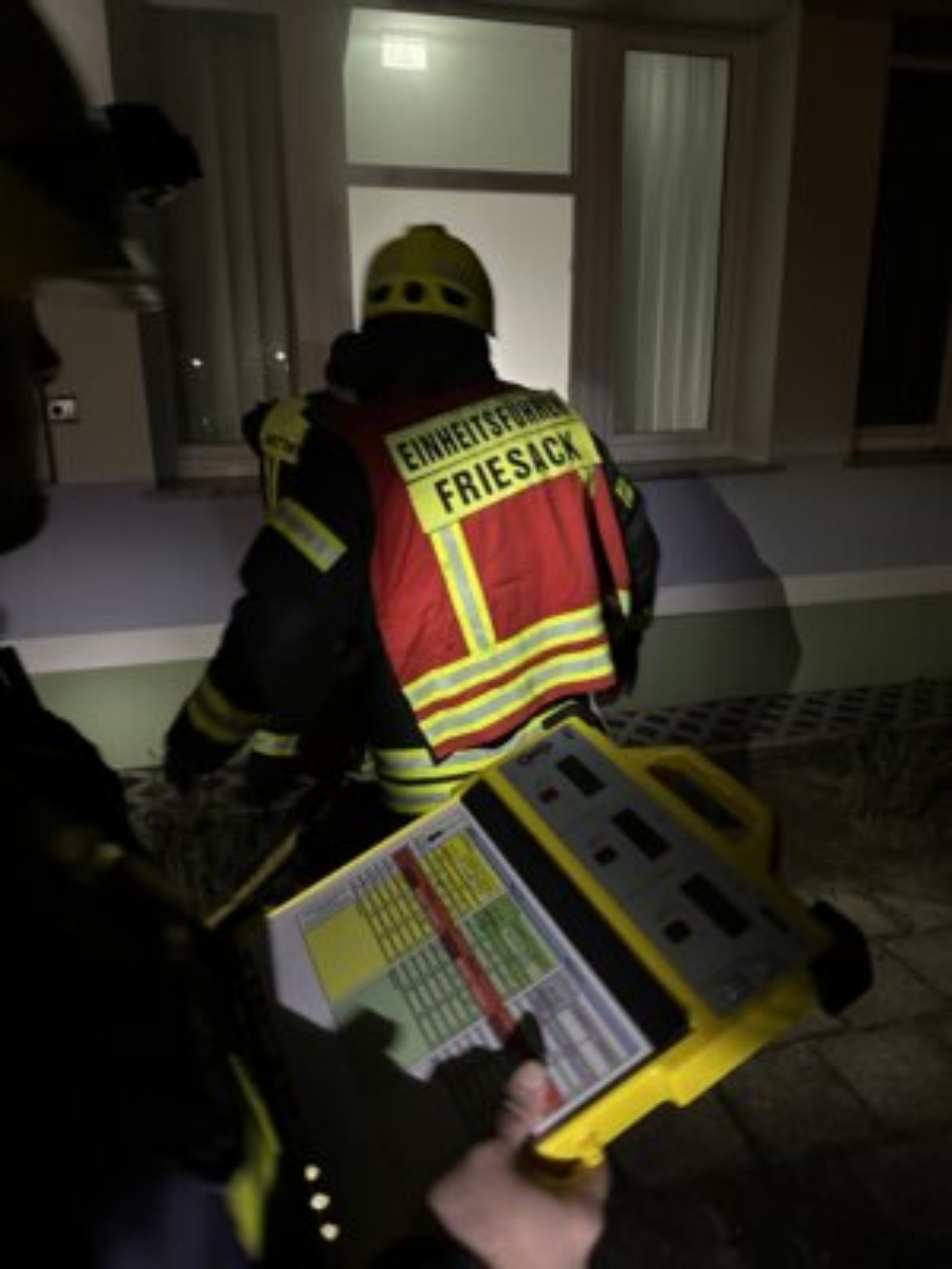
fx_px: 880
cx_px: 476
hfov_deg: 56.8
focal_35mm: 24
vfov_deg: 71.6
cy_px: 634
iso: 1000
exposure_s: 1/28
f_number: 1.78
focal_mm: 6.86
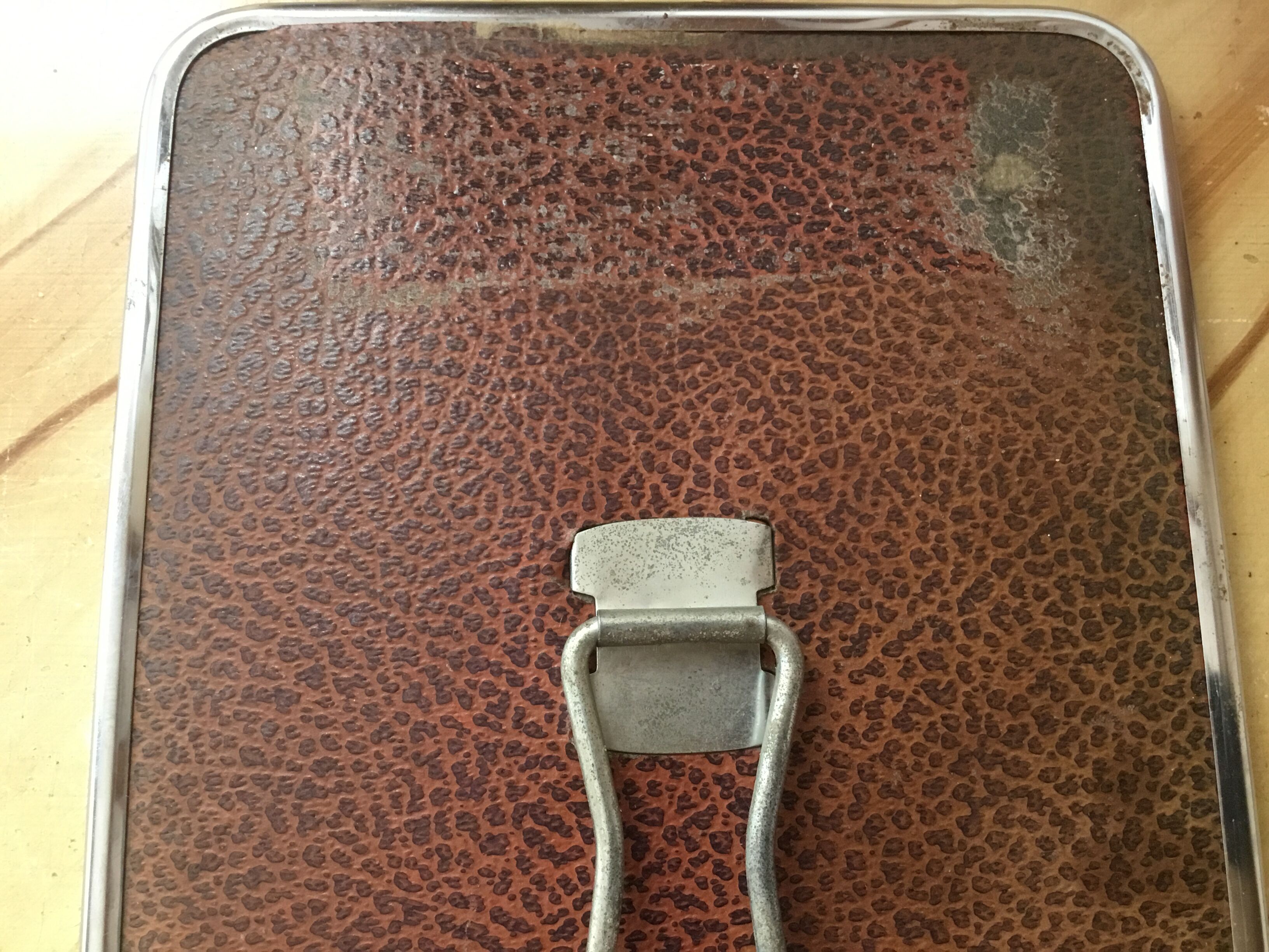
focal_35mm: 31
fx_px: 1136
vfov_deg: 45.4
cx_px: 634
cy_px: 476
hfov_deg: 58.4
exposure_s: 1/33
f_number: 2.4
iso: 160
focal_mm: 3.3
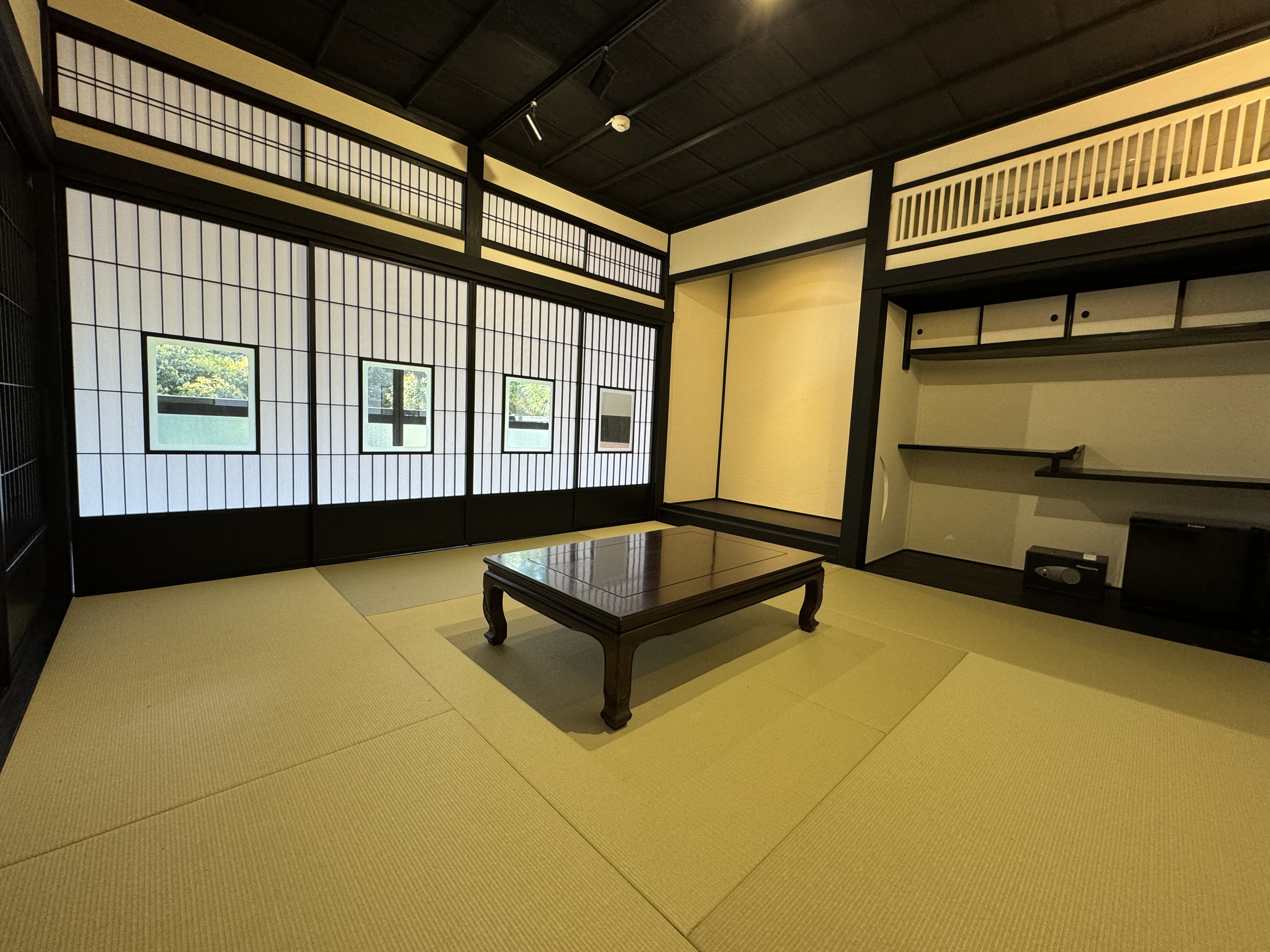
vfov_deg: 85.7
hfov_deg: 102.1
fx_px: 514
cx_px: 635
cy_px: 476
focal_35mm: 14
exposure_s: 1/50
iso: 160
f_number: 2.2
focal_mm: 2.22
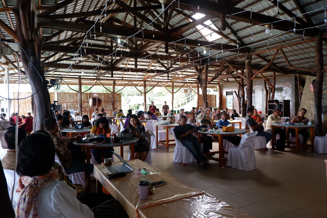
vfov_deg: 53.1
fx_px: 218
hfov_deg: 73.7
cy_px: 109
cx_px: 164
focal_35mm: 24
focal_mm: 16.1
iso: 640
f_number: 3.6
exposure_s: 1/140
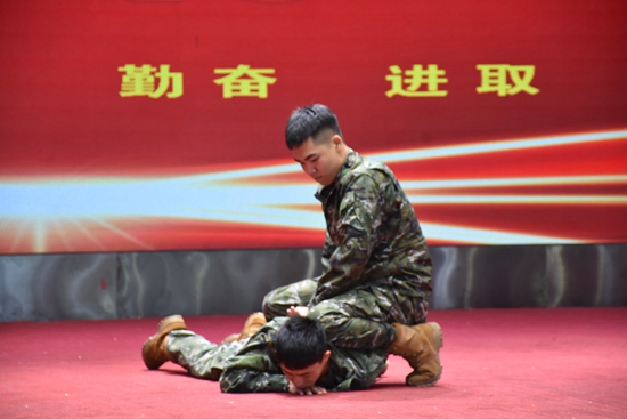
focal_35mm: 174
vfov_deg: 7.9
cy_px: 210
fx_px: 3031
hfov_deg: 11.8
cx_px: 314
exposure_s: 1/50
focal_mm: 116
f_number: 5.6
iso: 1000
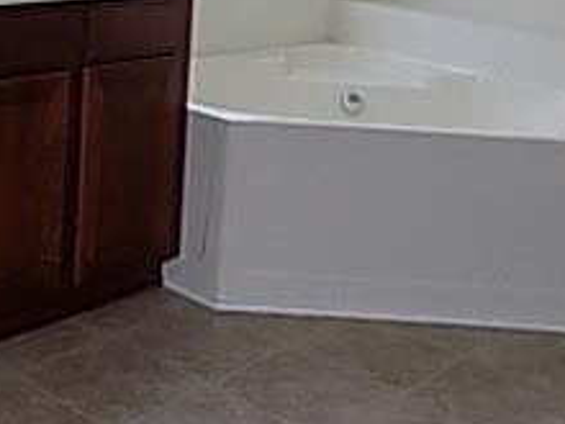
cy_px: -103
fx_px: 1094
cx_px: 144
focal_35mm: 67
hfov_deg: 28.6
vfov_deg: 20.3
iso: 100
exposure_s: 1/30
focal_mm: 4
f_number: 3.1
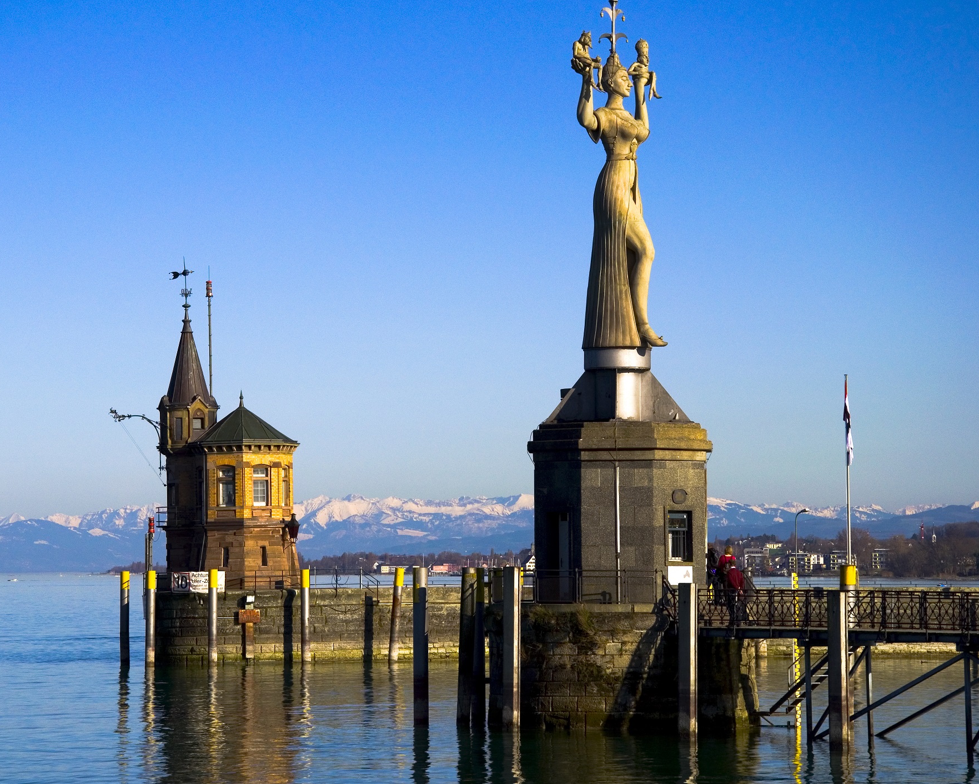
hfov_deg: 16.2
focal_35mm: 119
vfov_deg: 13.0
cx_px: 428
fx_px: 3449
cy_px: 393
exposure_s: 1/1000
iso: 200
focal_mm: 70
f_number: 8
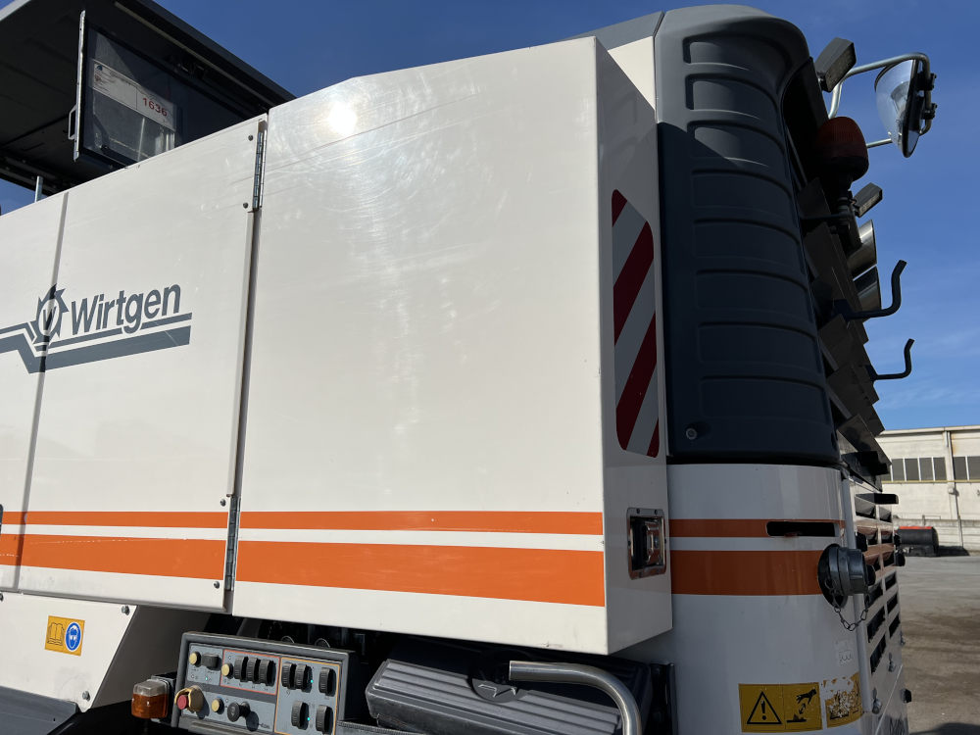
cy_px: 368
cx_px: 490
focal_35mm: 26
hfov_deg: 67.3
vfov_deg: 53.1
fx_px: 736
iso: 50
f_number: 1.5
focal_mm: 5.7
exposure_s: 1/12658
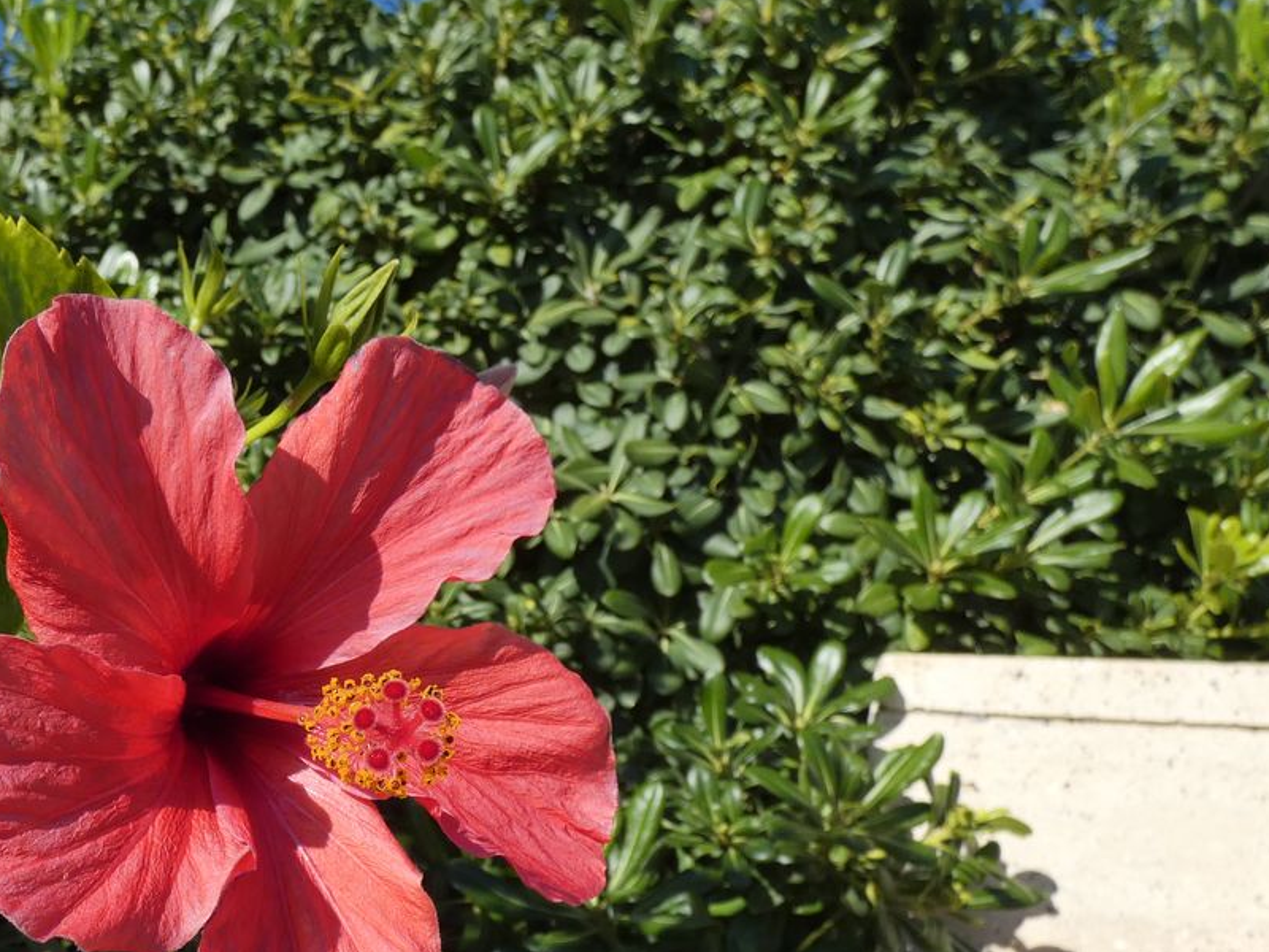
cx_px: 206
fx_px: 1283
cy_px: 803
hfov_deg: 48.8
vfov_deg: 38.7
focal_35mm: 35
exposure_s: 1/1000
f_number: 3.5
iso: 80
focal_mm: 3.6
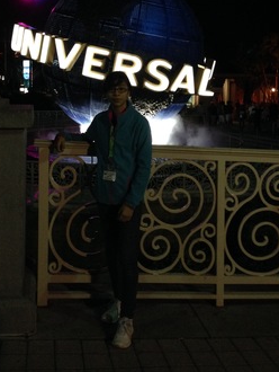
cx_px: 114
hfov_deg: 30.2
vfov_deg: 38.8
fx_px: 515
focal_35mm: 48
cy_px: 104
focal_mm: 4.12
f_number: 2.4
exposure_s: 1/20
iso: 250
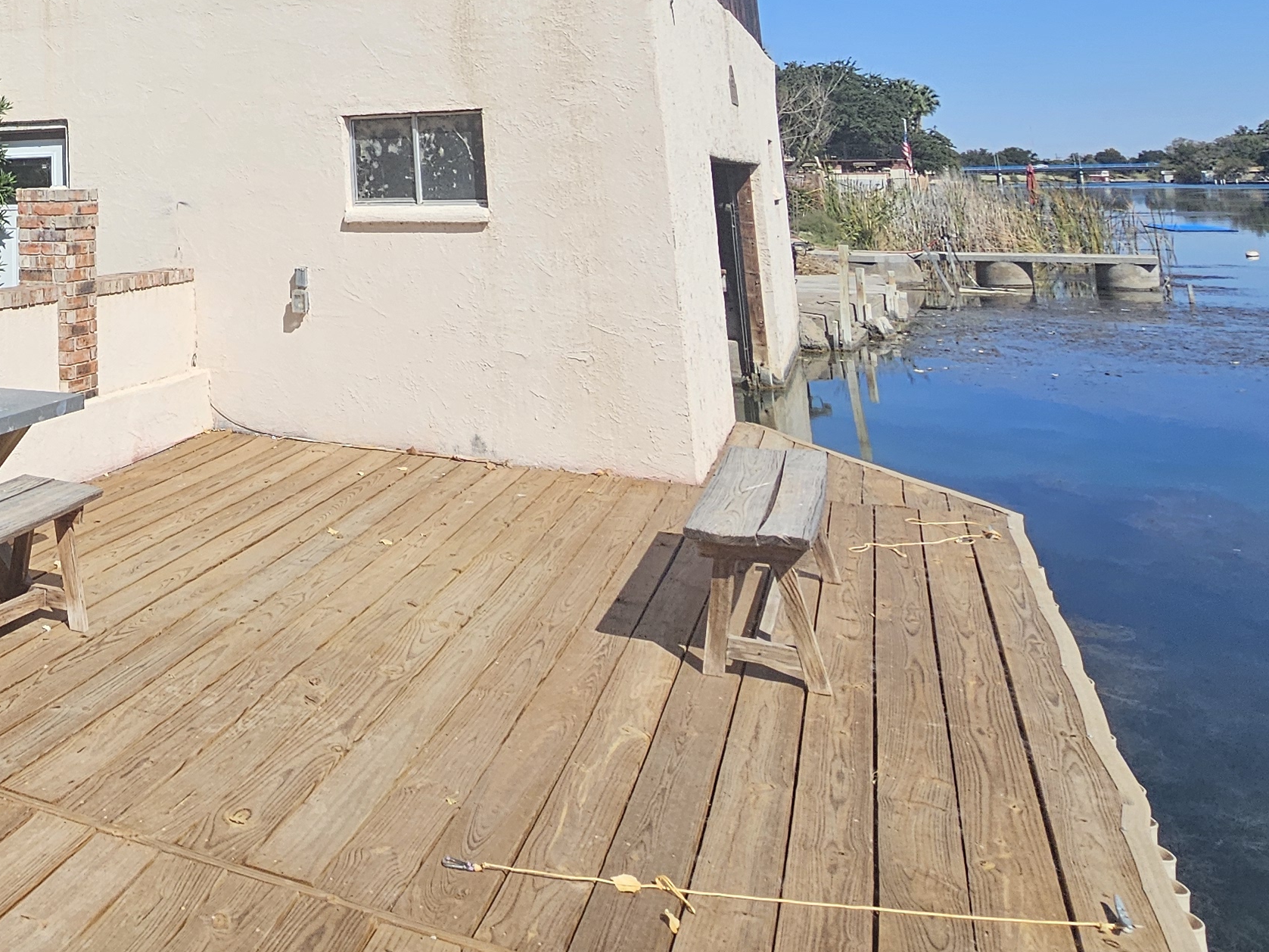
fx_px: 1137
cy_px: -11
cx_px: 57
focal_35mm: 31
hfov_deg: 49.7
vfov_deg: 39.7
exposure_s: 1/4010
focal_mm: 2.2
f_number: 2.2
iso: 50
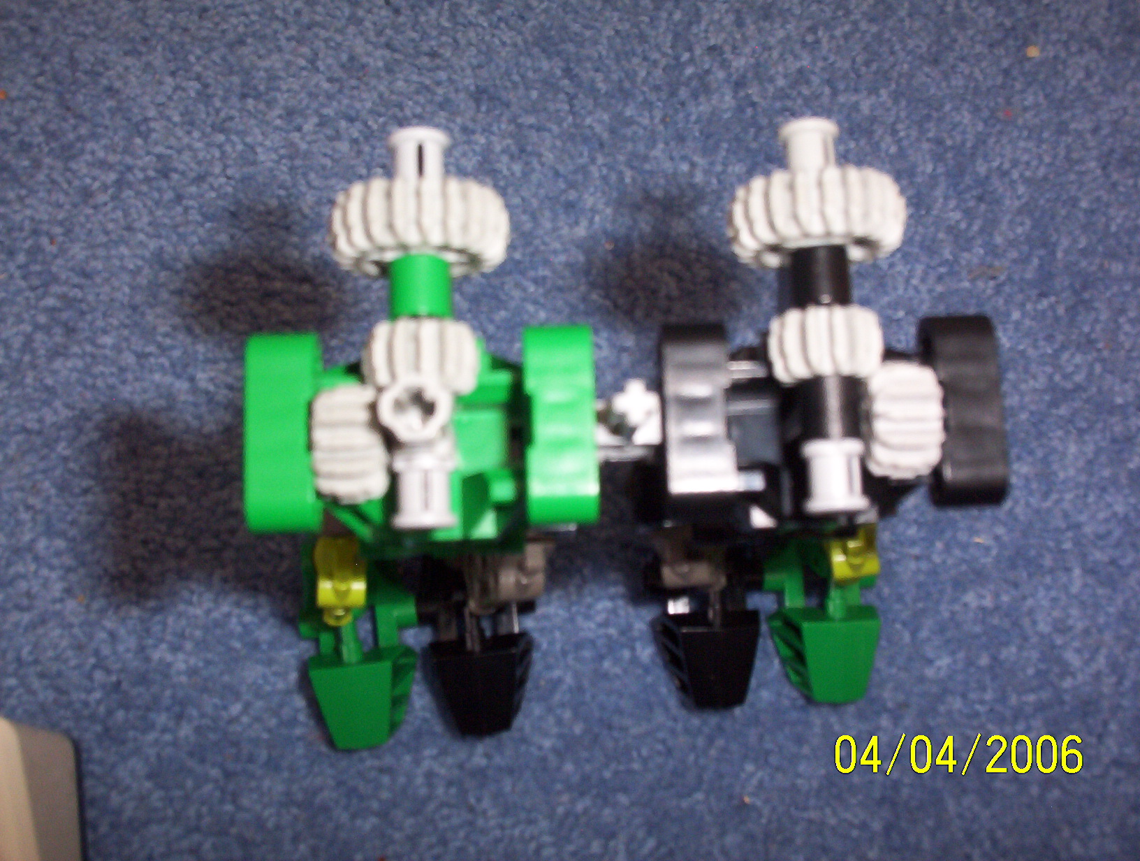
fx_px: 1287
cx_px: 570
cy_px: 430
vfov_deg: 37.0
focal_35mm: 39
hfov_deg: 47.8
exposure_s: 1/30
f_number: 4.5
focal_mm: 6
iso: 140
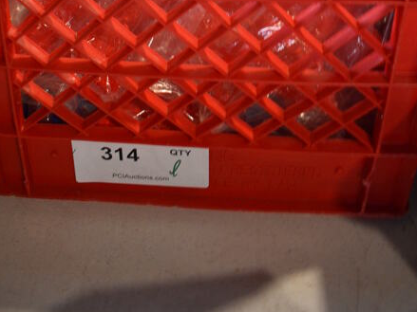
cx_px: 181
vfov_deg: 23.4
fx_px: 650
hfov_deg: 35.5
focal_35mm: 54
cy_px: -112
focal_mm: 18
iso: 900
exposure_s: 1/125
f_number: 3.5
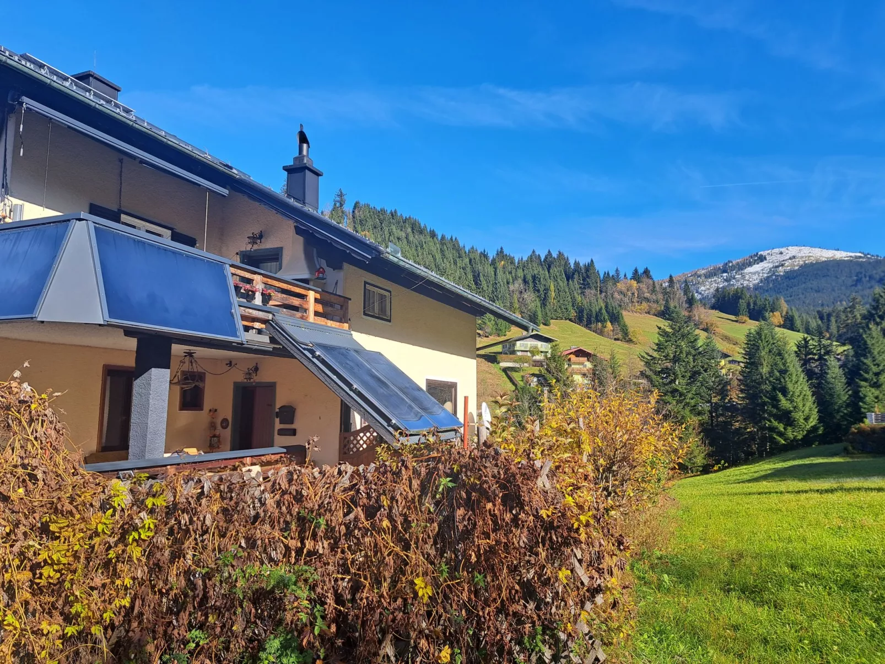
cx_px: 442
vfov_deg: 56.8
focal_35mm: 24
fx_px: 614
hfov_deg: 71.6
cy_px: 332
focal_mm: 5.23
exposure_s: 1/690
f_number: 1.8
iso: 50
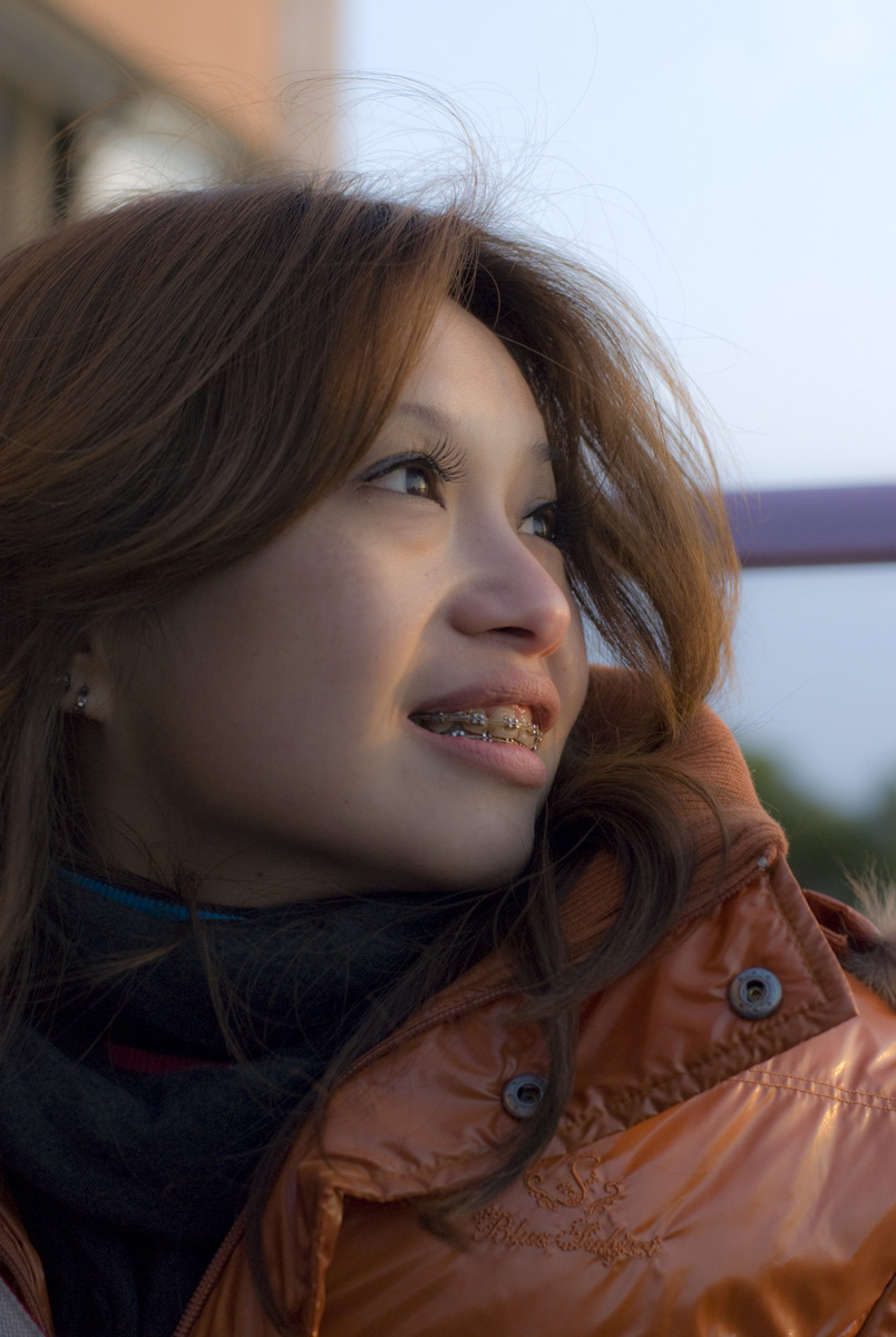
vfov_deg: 27.0
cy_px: 668
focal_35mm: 75
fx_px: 2790
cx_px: 448
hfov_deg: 18.2
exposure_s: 1/350
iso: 320
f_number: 4
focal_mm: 50
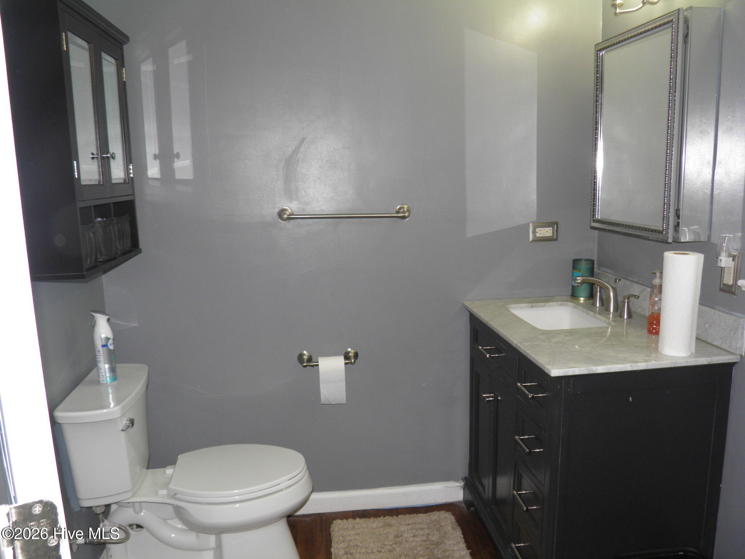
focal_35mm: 28
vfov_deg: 49.7
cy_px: 280
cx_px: 372
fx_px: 603
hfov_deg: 63.4
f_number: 2.8
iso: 100
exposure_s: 1/30
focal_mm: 4.9
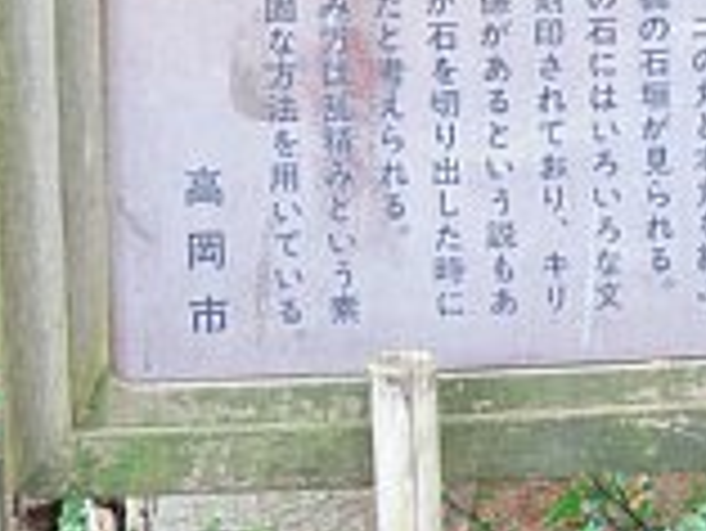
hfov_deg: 21.8
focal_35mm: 89
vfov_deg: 16.1
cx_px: 544
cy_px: -76
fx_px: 1817
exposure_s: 1/30
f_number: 2.8
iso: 125
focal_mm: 7.4
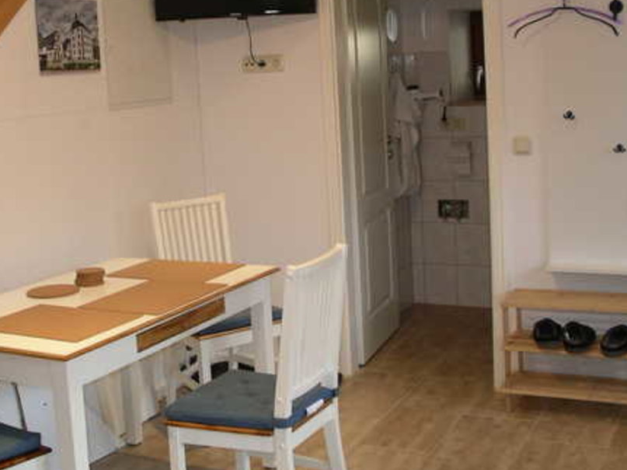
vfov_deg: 26.4
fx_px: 996
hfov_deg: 34.8
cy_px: 153
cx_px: 249
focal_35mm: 55
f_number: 2.8
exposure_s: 1/40
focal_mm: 7.8
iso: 200
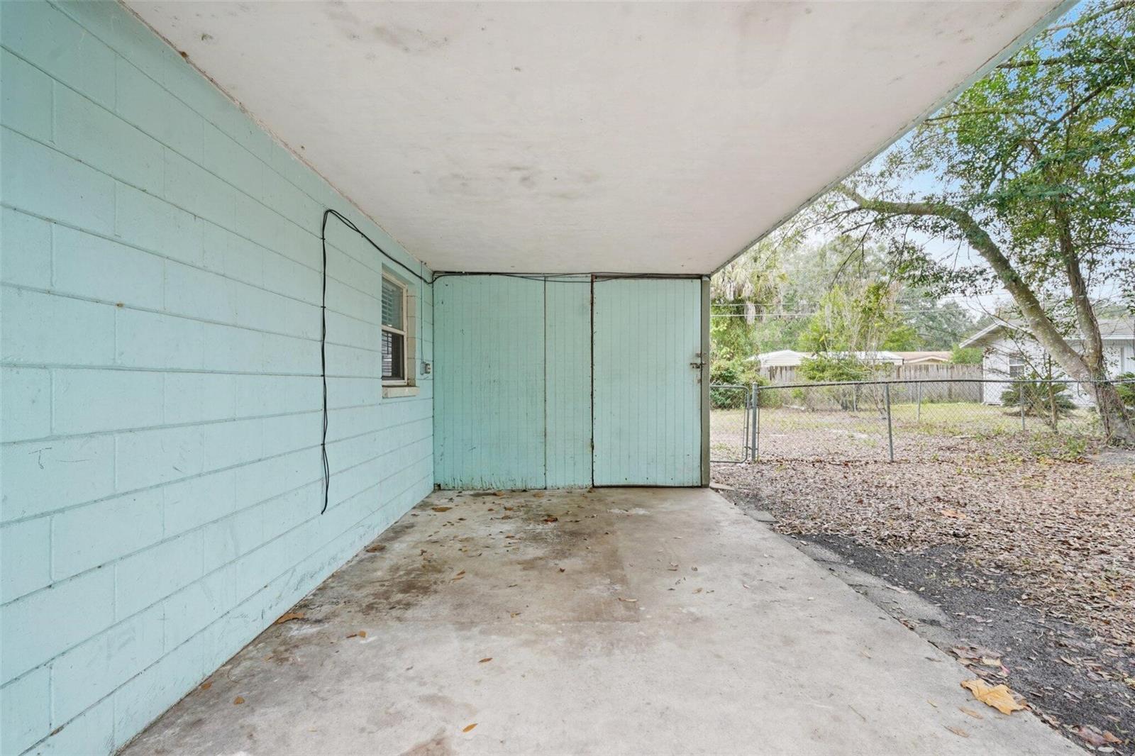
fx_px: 504
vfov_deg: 73.7
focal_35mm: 16
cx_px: 568
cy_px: 378
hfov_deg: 96.7
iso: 50
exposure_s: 1/8
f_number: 8
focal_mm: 16
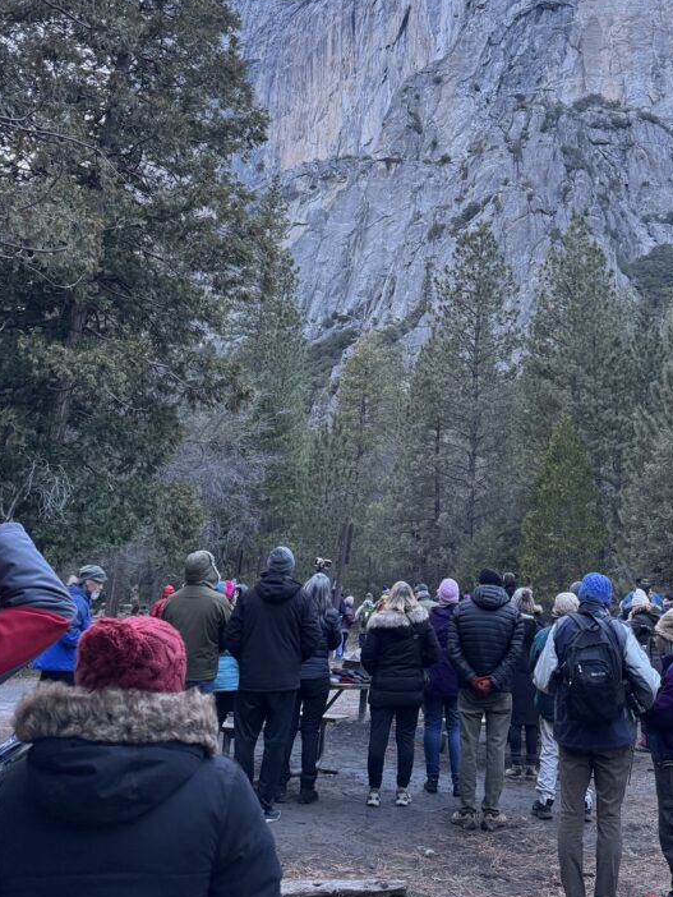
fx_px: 907
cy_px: 291
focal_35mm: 35
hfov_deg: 40.1
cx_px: 465
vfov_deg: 51.5
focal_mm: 6.76
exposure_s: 1/60
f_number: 1.78
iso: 320
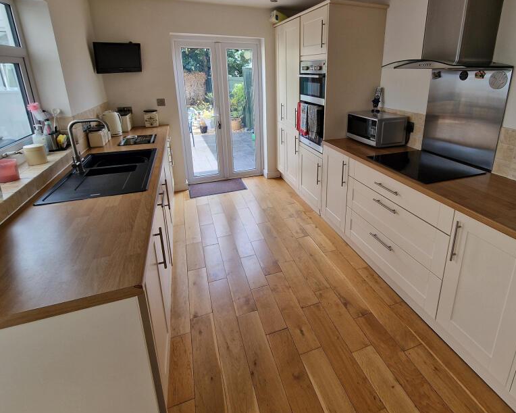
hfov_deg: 88.8
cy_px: 157
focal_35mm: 17
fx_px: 260
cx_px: 303
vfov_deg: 75.7
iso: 64
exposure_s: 1/100
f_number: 2.2
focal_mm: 2.2
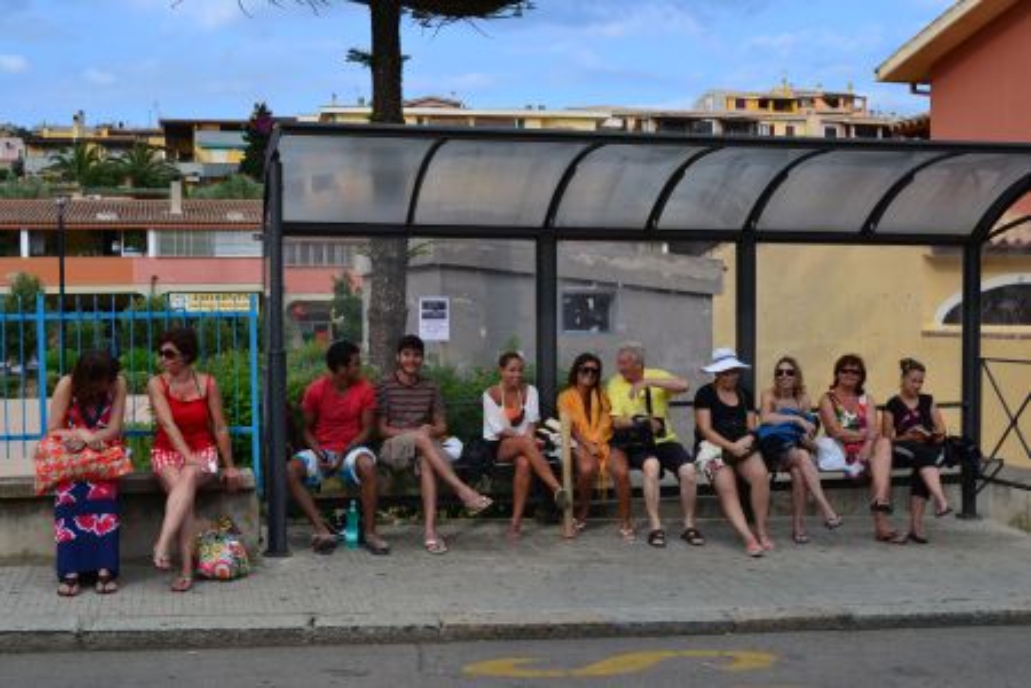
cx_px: 516
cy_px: 344
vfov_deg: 29.9
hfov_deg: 43.6
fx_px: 1289
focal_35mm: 45
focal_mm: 30
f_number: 11
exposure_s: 1/320
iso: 400
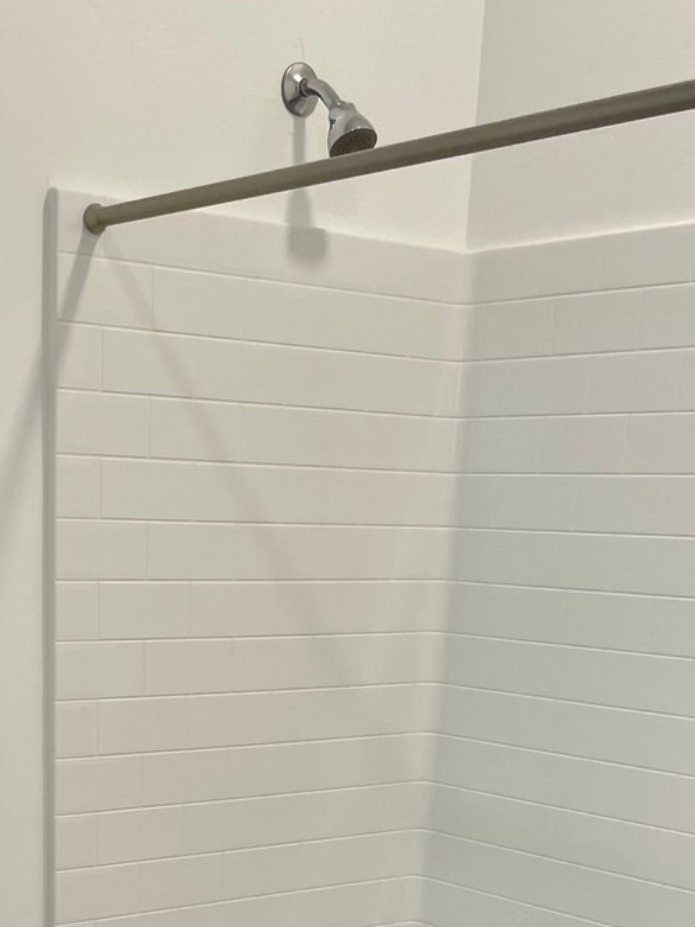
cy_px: 1020
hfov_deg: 24.2
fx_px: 1607
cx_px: 195
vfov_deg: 29.1
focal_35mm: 60
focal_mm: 4.2
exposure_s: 1/120
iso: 100
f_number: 1.6
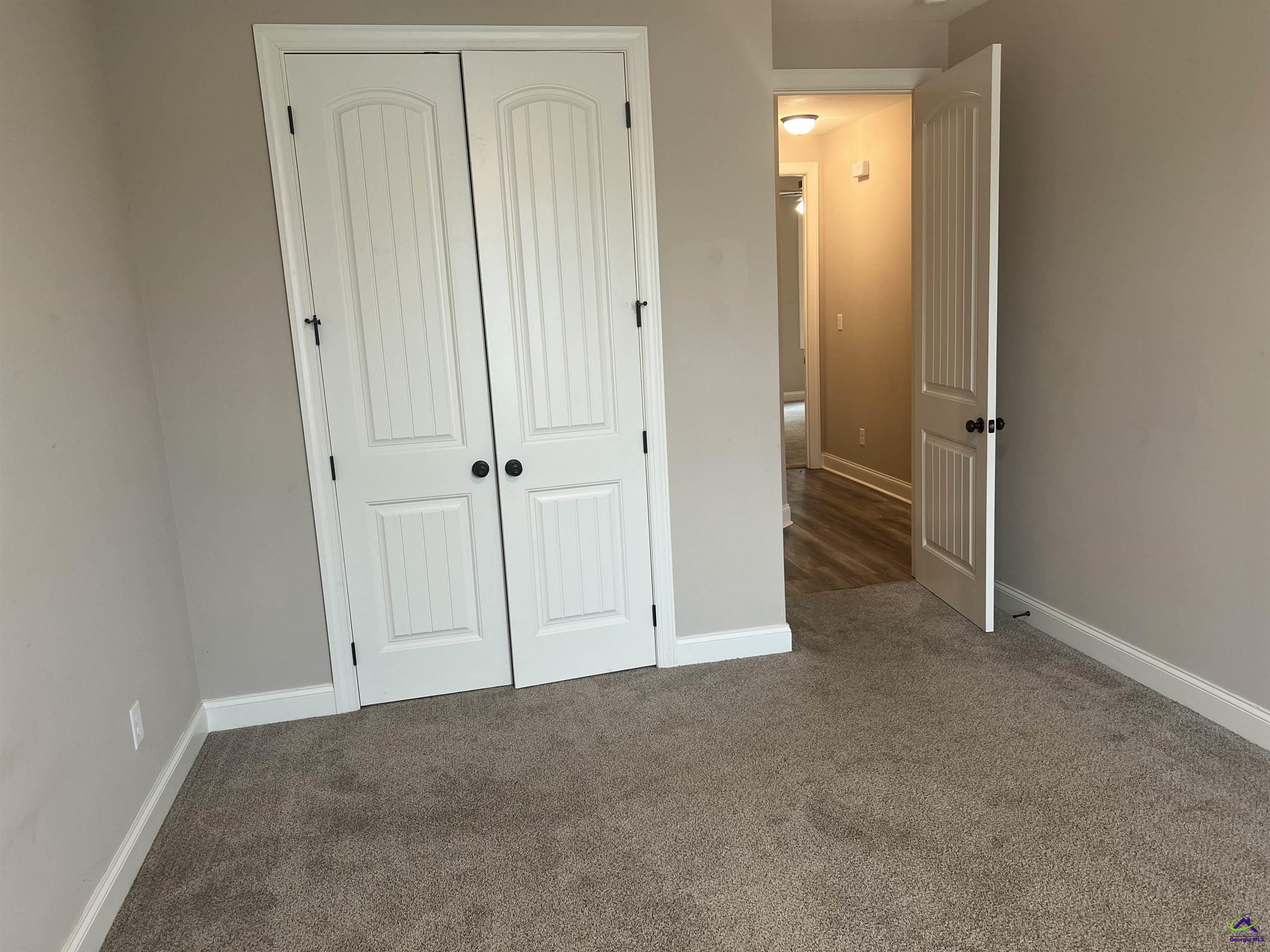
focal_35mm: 26
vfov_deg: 53.1
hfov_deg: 67.3
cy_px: 476
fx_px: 954
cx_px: 635
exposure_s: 1/60
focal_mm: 5.7
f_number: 1.5
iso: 80
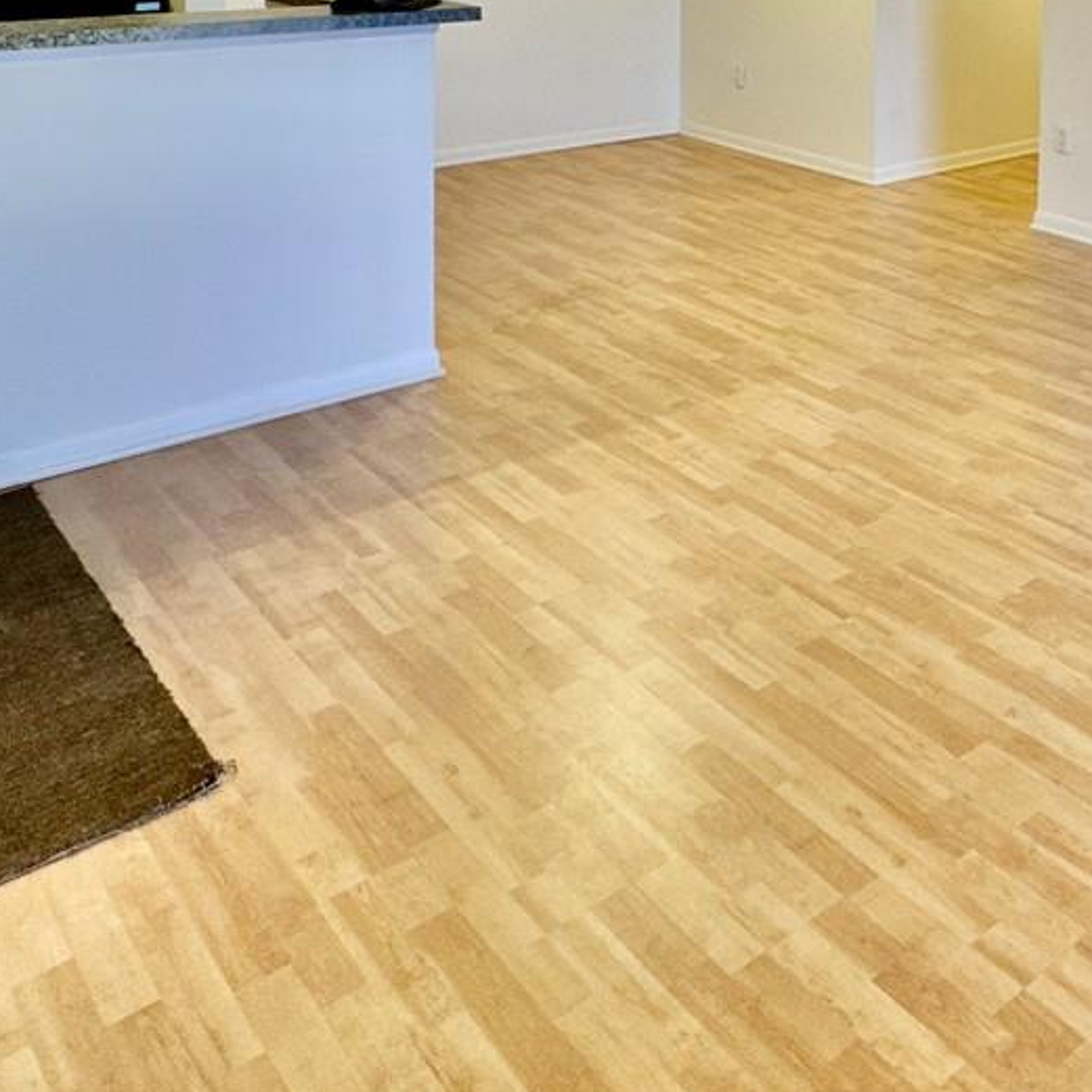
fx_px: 1356
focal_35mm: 38
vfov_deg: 38.2
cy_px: -40
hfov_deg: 39.8
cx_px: 1029
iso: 80
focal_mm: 2.22
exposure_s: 1/60
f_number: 2.2
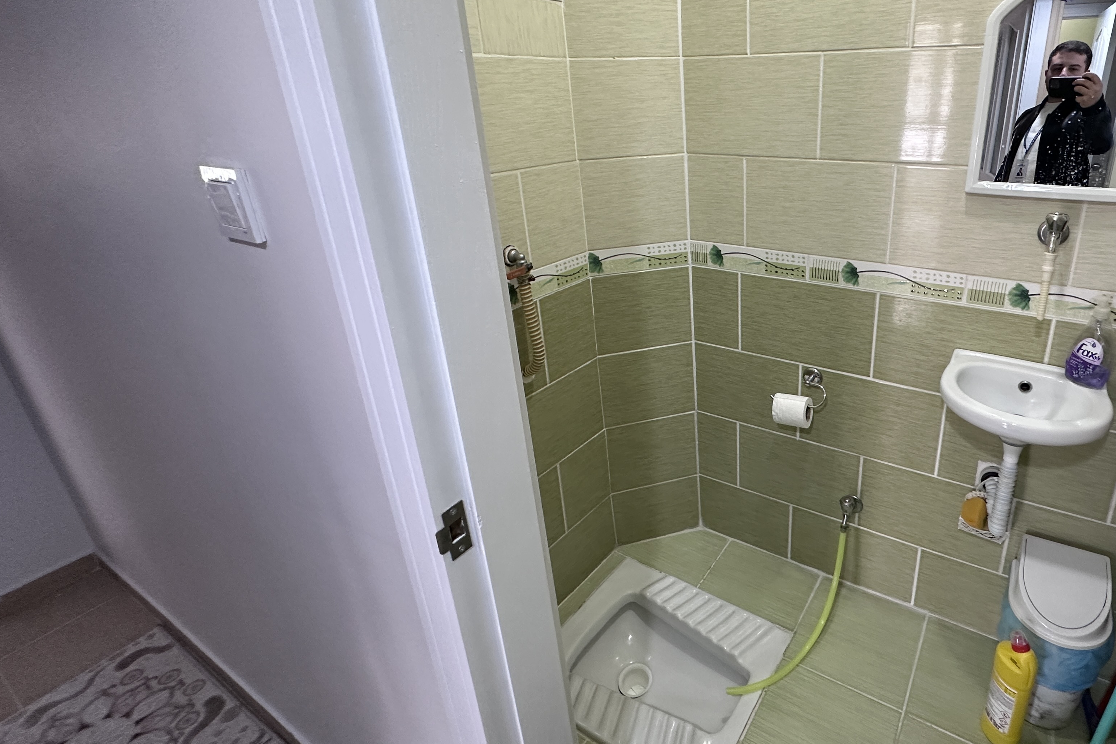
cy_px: 299
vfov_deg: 64.0
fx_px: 589
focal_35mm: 19
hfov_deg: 84.5
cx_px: 723
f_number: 2.2
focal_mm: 2.22
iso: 250
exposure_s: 1/100
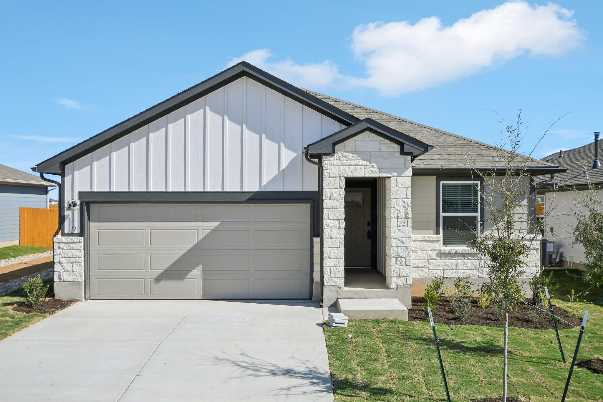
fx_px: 603
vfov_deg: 36.9
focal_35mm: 36
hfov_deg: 53.1
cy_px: 201
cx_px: 302
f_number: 8
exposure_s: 1/2500
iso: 400
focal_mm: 24
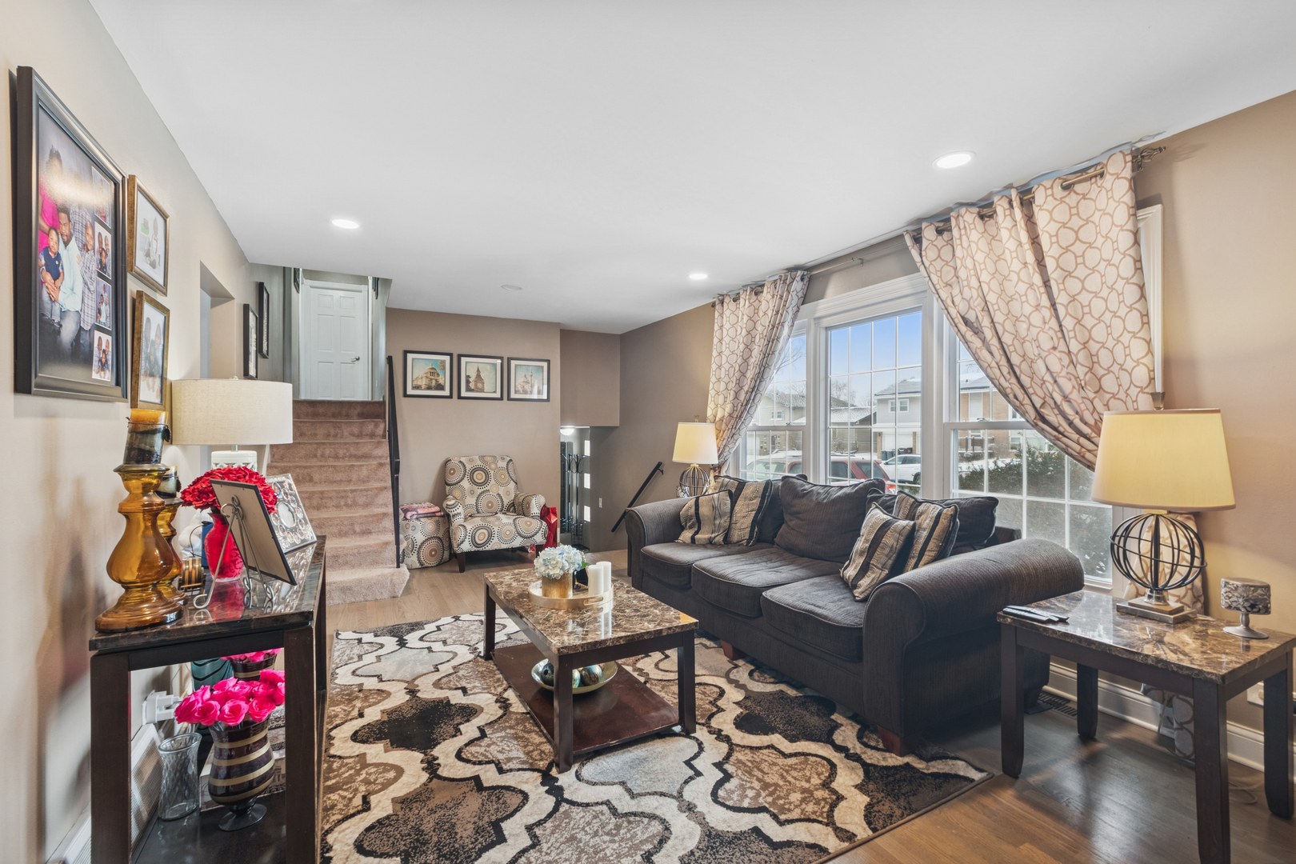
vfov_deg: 77.3
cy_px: 432
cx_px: 648
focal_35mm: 15
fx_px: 540
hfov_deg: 100.4
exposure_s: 1/25
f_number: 8
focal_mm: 10
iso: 250
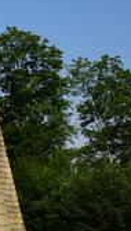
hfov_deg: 6.6
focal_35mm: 130
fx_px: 800
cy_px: 28
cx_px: -455
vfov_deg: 16.3
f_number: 9
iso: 100
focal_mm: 16
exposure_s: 1/320
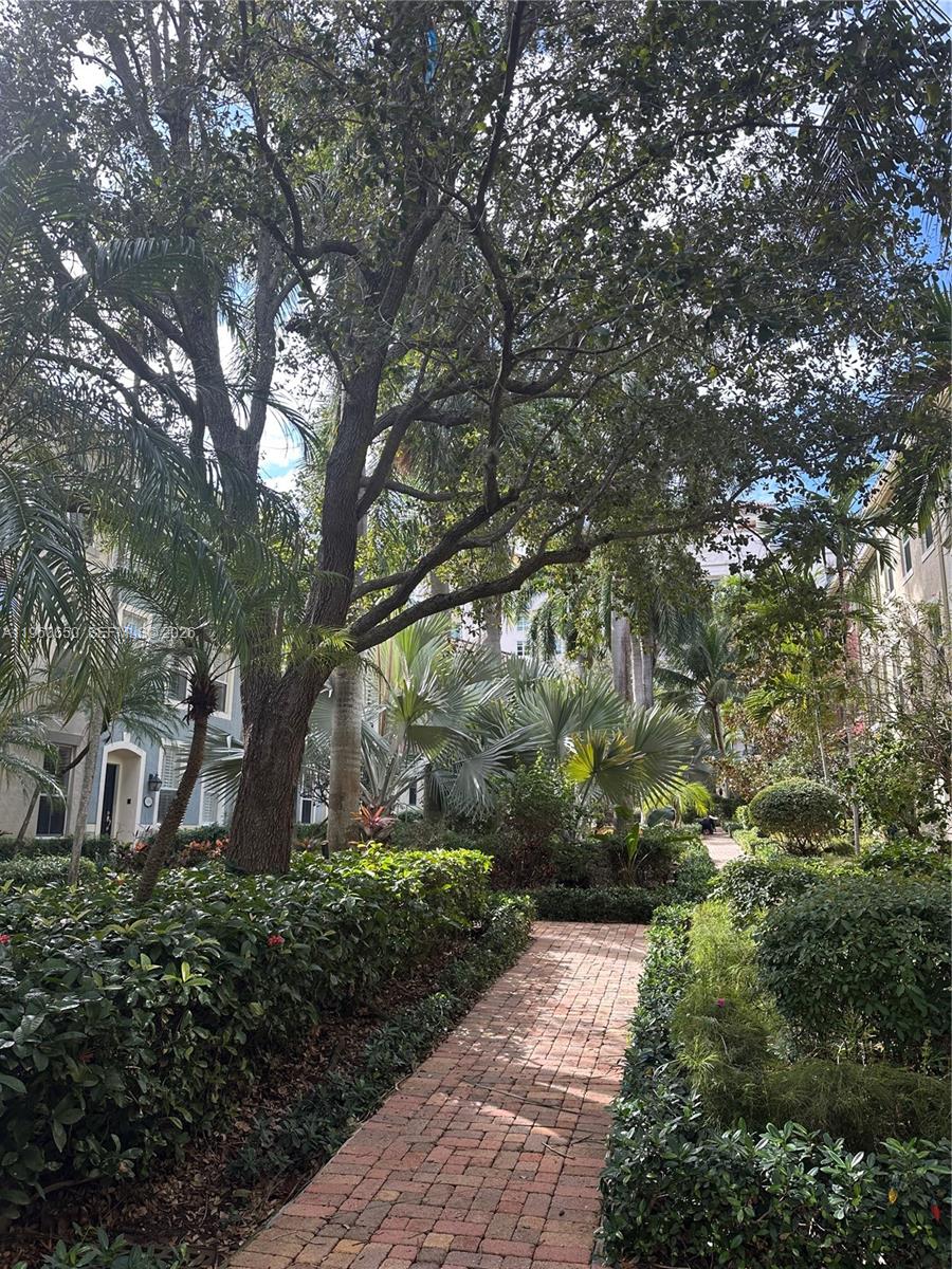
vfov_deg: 71.6
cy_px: 634
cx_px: 476
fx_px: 880
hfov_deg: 56.8
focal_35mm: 24
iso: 80
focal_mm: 6.86
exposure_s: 1/663
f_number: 1.78
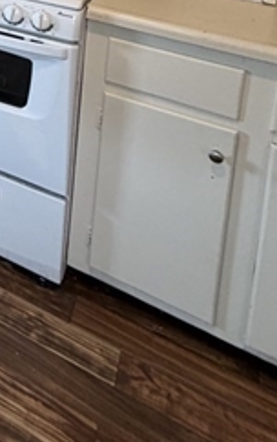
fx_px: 566
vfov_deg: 32.4
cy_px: -128
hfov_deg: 19.7
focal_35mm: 47
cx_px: -231
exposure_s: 1/60
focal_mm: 2.22
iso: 200
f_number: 2.2
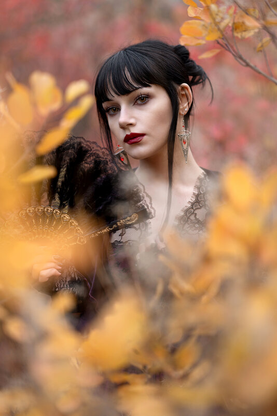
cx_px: 138
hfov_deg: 16.1
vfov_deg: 23.9
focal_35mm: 85
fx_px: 982
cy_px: 208
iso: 200
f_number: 2
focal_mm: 85
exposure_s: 1/160
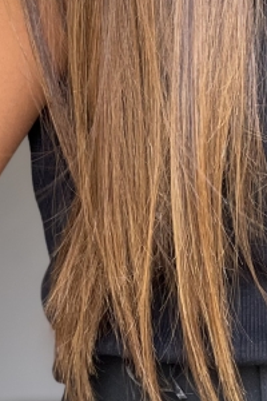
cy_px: -108
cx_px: 318
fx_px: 2303
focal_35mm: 207
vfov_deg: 9.8
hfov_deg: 6.6
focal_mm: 7.5
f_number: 2.2
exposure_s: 1/121
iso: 64
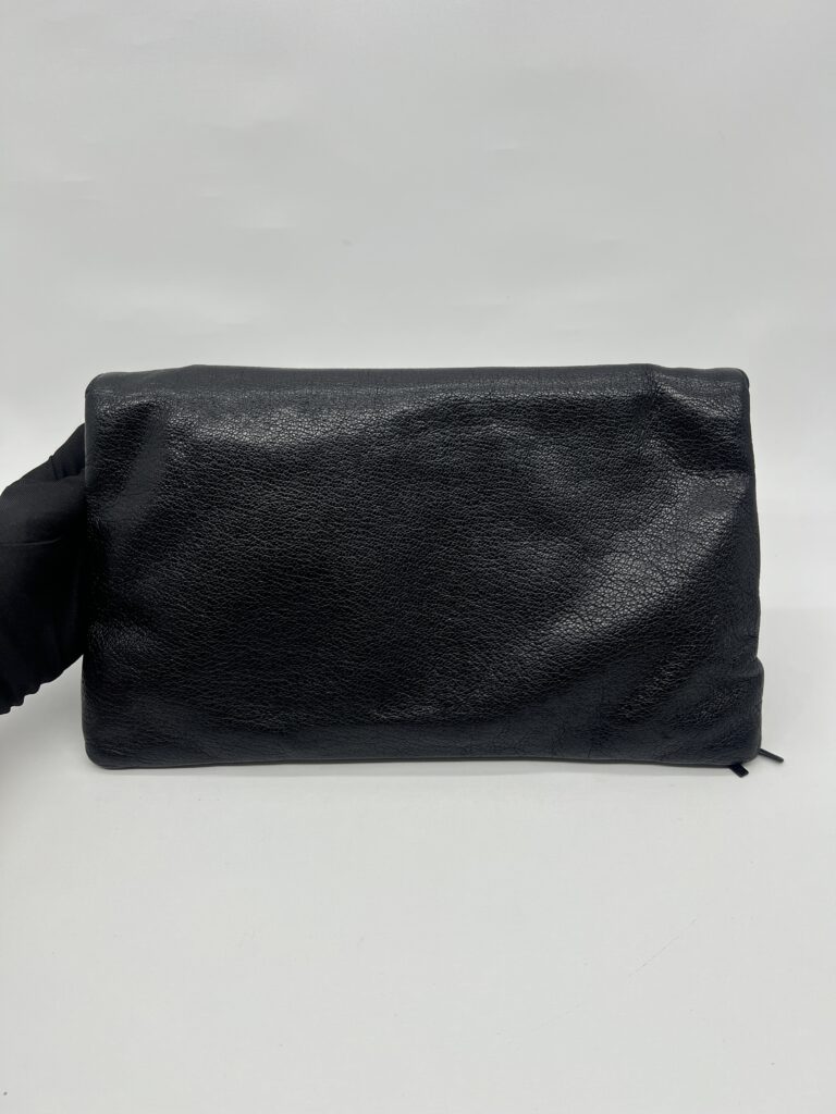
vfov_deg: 67.3
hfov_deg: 53.1
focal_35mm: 26
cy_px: 557
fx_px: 837
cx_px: 418
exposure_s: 1/359
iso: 50
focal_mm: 5.7
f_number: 1.5
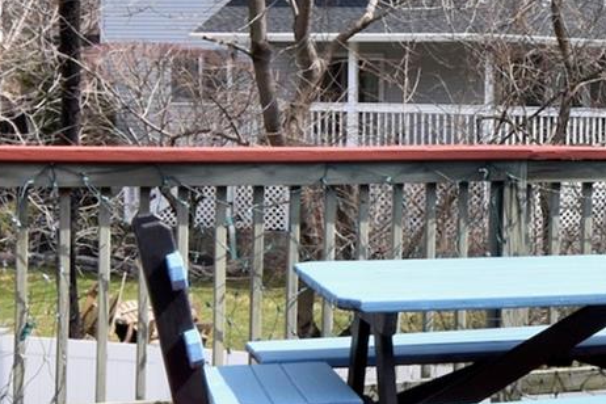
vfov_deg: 18.5
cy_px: 85
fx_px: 1232
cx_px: 611
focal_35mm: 73
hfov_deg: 26.1
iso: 500
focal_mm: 11
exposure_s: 1/200
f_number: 14
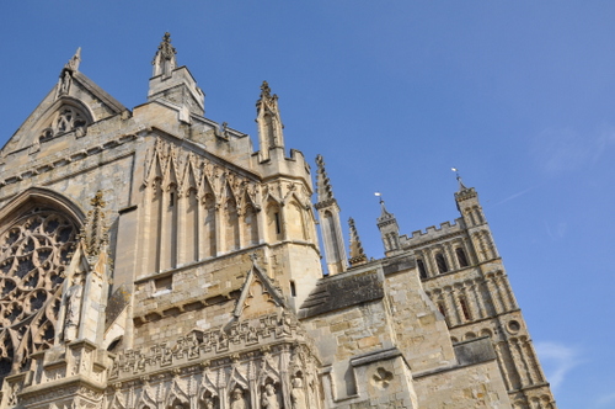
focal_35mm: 32
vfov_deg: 41.6
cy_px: 204
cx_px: 308
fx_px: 537
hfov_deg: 59.6
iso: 200
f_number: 10
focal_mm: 21
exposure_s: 1/400
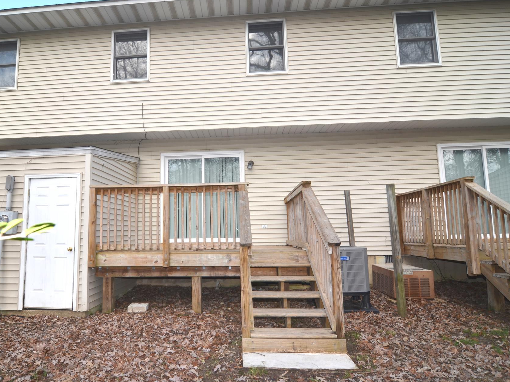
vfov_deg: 63.4
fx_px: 309
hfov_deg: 78.5
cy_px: 193
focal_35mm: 21
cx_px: 219
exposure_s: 1/160
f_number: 6.3
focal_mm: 12
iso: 100
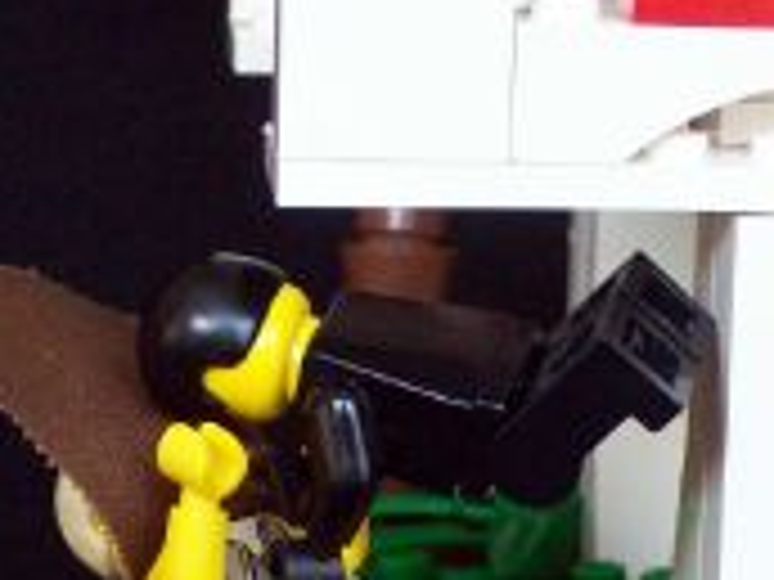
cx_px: 387
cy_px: 506
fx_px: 3645
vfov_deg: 9.1
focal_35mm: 163
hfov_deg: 12.1
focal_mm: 11.6
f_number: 3.8
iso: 160
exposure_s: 1/24.7
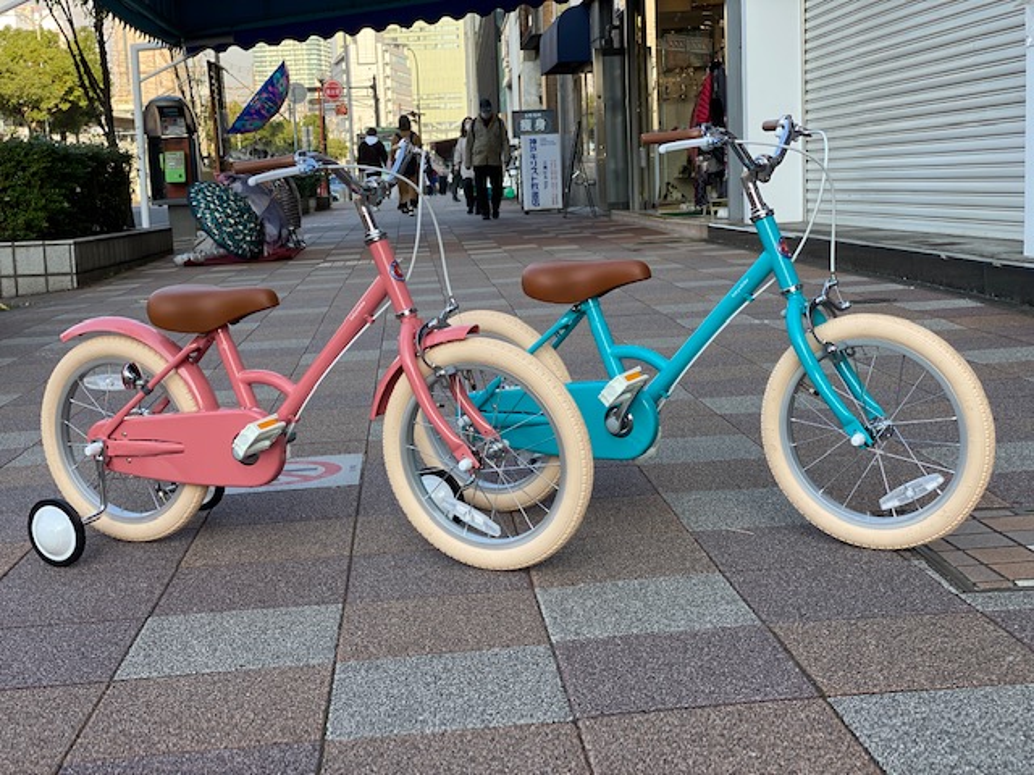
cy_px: 388
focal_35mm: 52
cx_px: 517
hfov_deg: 36.8
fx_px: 1553
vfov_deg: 28.0
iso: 20
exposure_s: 1/256
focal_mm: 6
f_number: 2
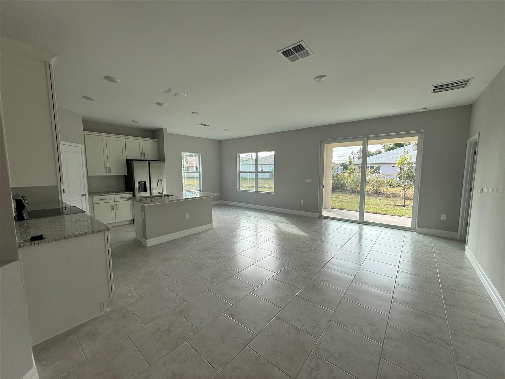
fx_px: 204
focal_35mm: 14
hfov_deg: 102.1
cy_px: 190
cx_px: 252
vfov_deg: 85.7
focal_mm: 2.22
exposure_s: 1/257
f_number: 2.2
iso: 64
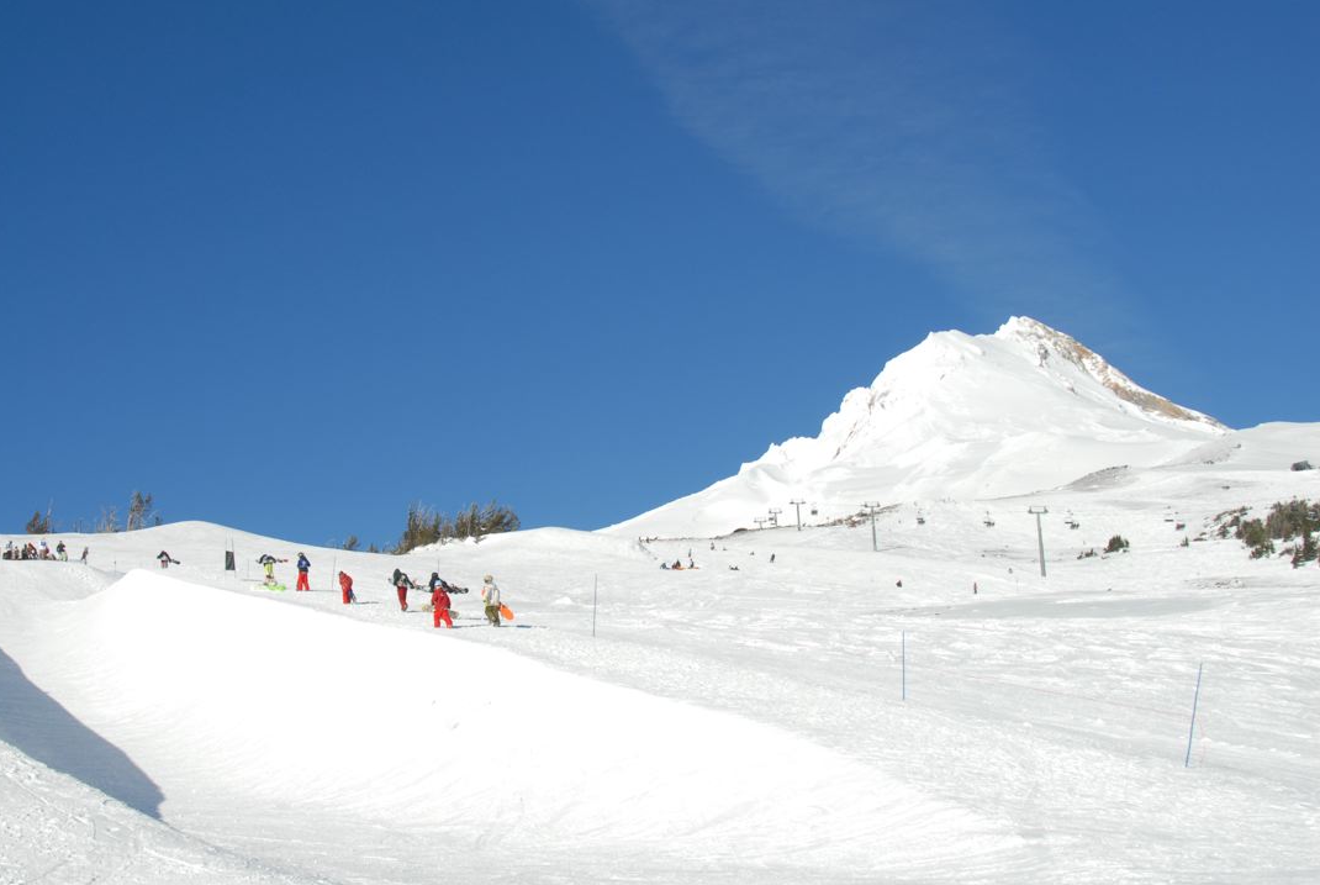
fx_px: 1579
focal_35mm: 43
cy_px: 427
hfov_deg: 45.2
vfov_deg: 31.3
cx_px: 539
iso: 200
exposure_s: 1/500
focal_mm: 24
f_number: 11
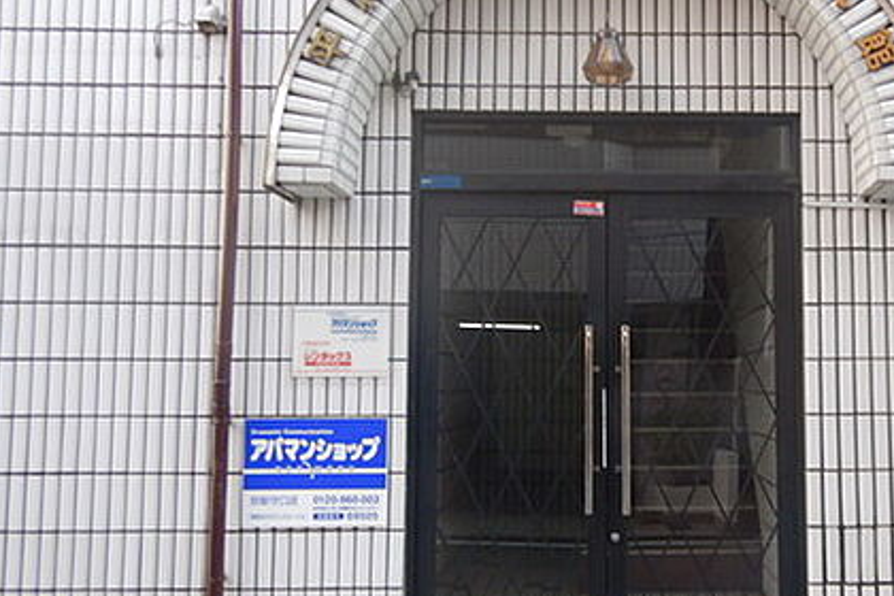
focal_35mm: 38
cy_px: 304
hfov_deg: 49.4
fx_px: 944
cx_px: 624
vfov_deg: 35.1
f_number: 2.8
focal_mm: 4.3
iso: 280
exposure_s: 1/30
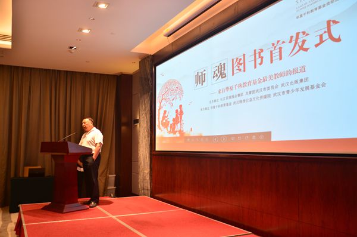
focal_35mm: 34
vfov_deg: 38.2
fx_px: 341
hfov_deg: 55.2
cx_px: 178
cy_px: 118
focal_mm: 23
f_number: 3.8
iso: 360
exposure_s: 1/30
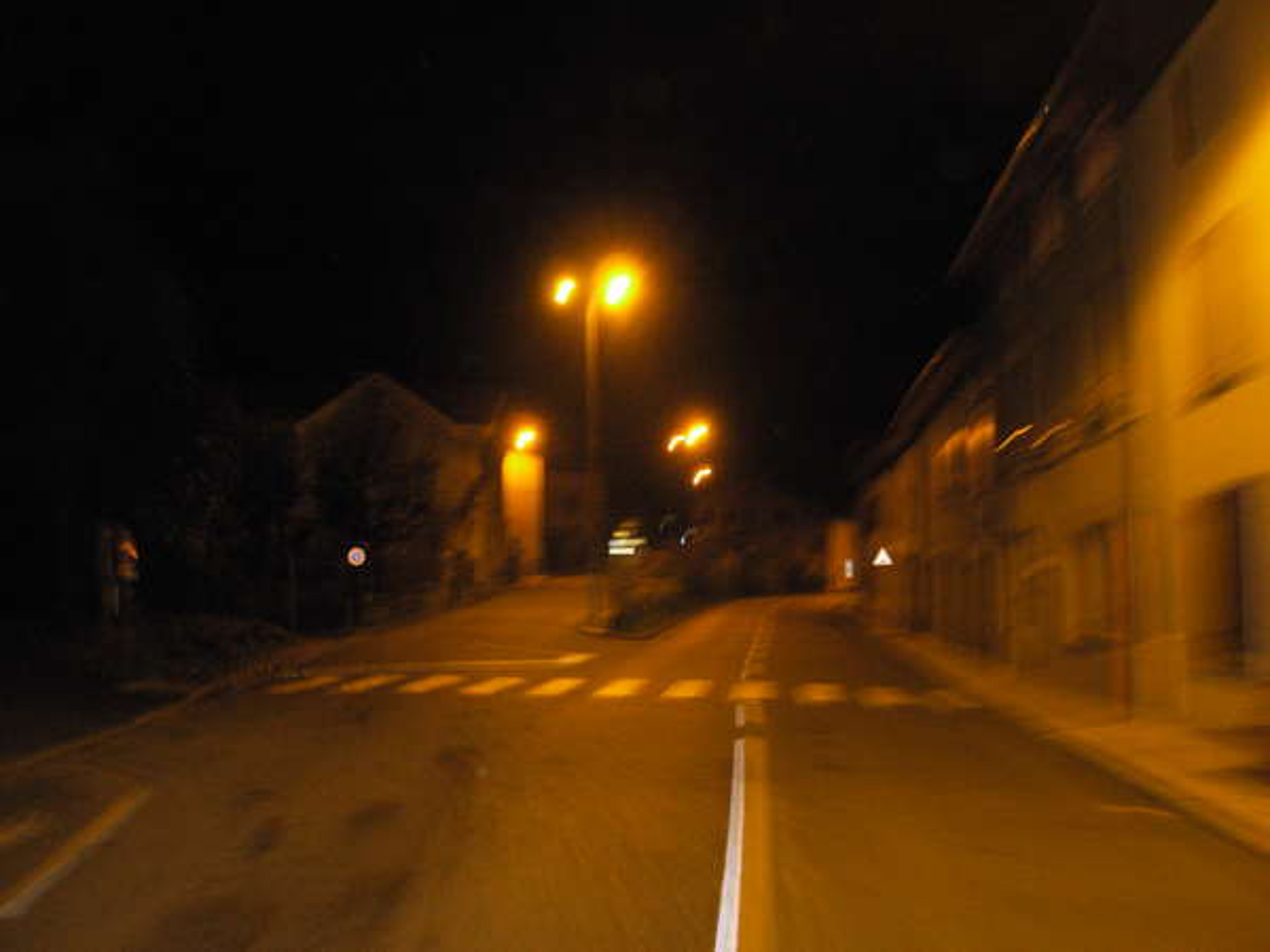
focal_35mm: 38
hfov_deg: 49.0
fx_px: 1394
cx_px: 635
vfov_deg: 37.7
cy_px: 476
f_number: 2.9
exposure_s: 1/2.7
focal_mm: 6.3
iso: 400
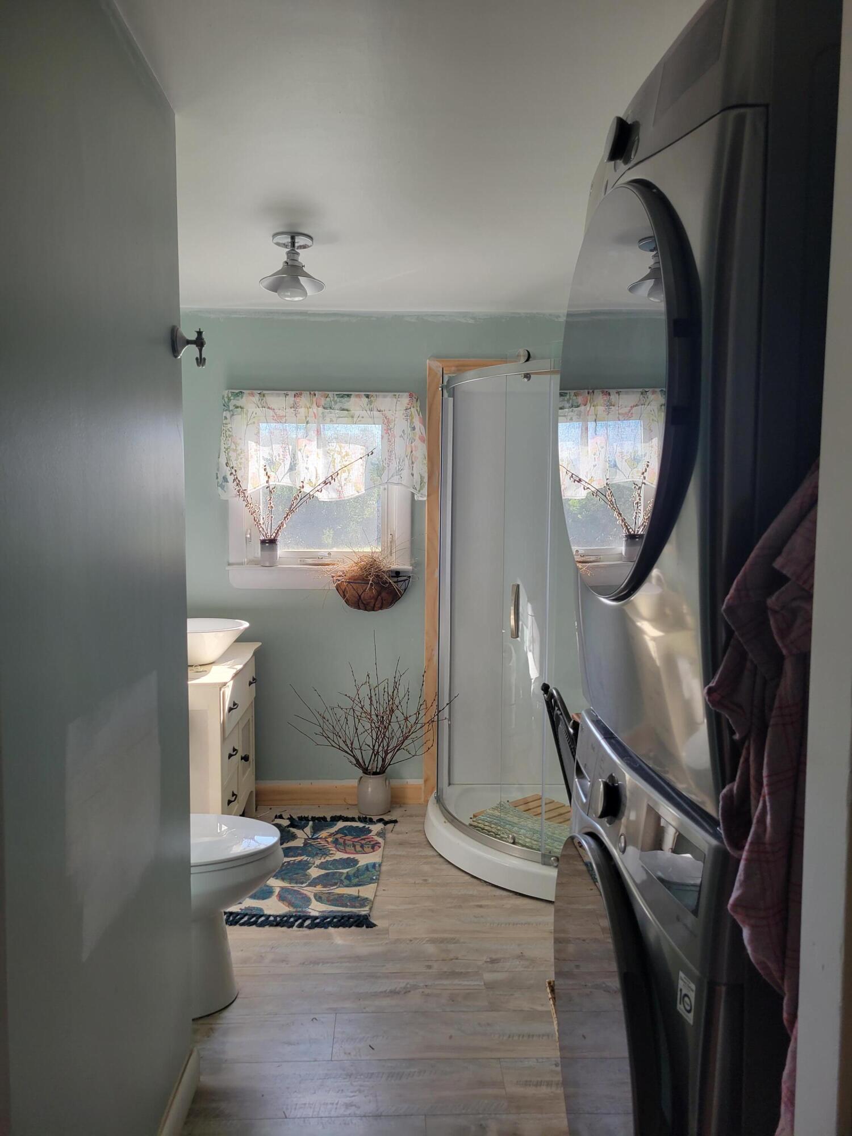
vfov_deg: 67.3
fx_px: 853
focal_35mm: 26
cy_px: 568
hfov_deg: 53.1
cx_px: 426
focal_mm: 5.4
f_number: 1.8
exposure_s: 1/120
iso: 64
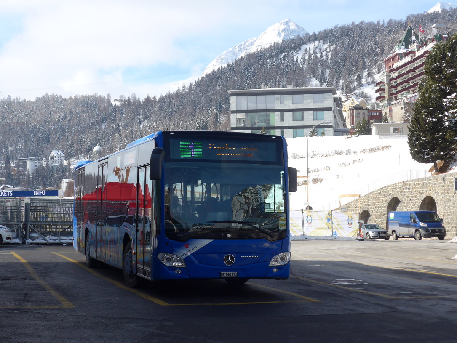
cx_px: 228
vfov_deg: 23.7
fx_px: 819
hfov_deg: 31.2
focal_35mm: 62
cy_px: 172
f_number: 3.7
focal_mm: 12.7
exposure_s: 1/1000
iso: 80
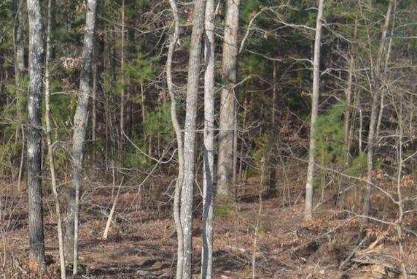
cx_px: 39
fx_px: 1367
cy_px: 305
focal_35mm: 118
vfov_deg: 11.5
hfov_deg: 17.1
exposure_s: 1/1250
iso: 200
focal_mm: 18
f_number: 3.5
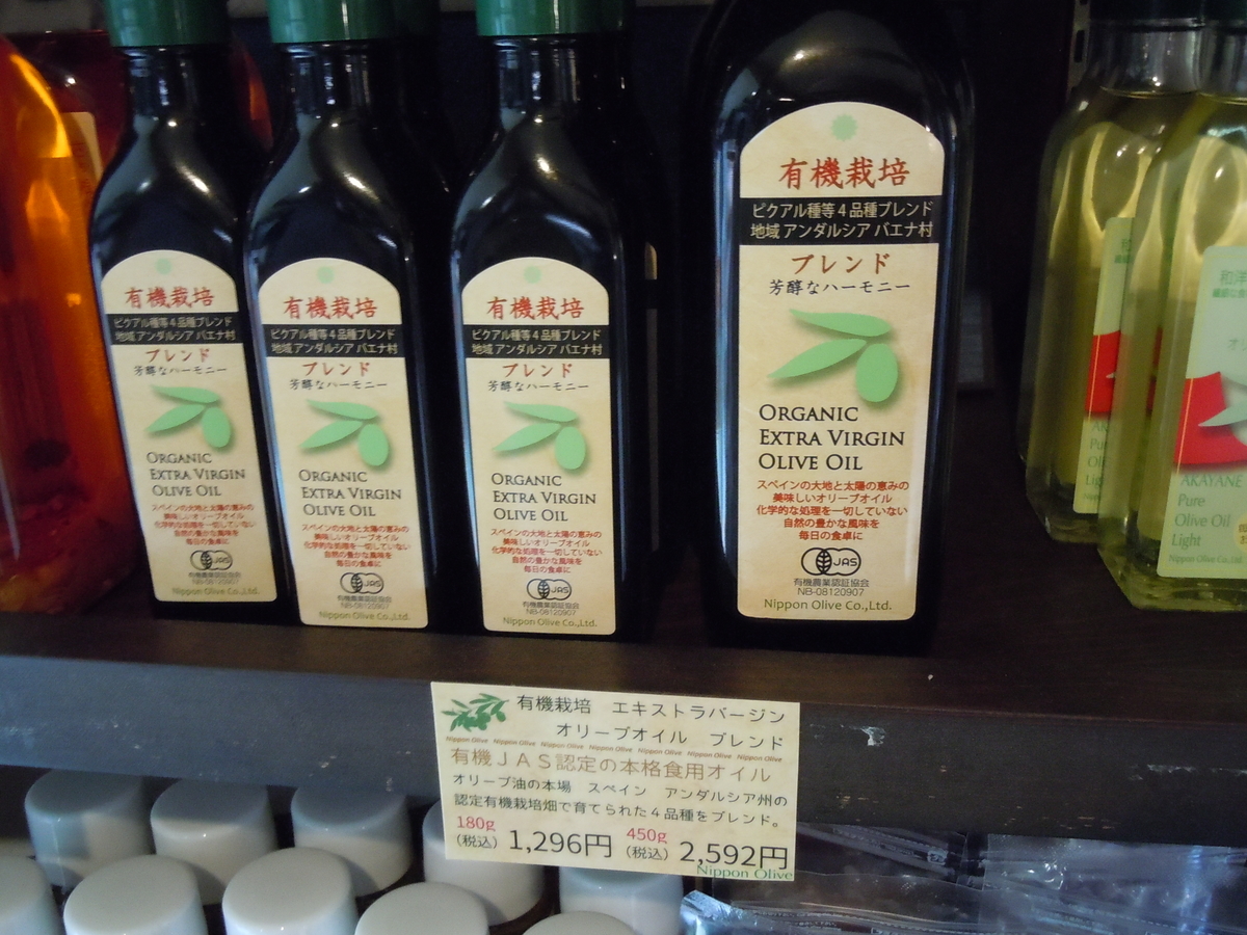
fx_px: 1189
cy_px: 468
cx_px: 624
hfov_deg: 55.4
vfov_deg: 42.9
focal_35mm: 33
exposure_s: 1/15
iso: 800
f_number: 4
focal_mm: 5.9
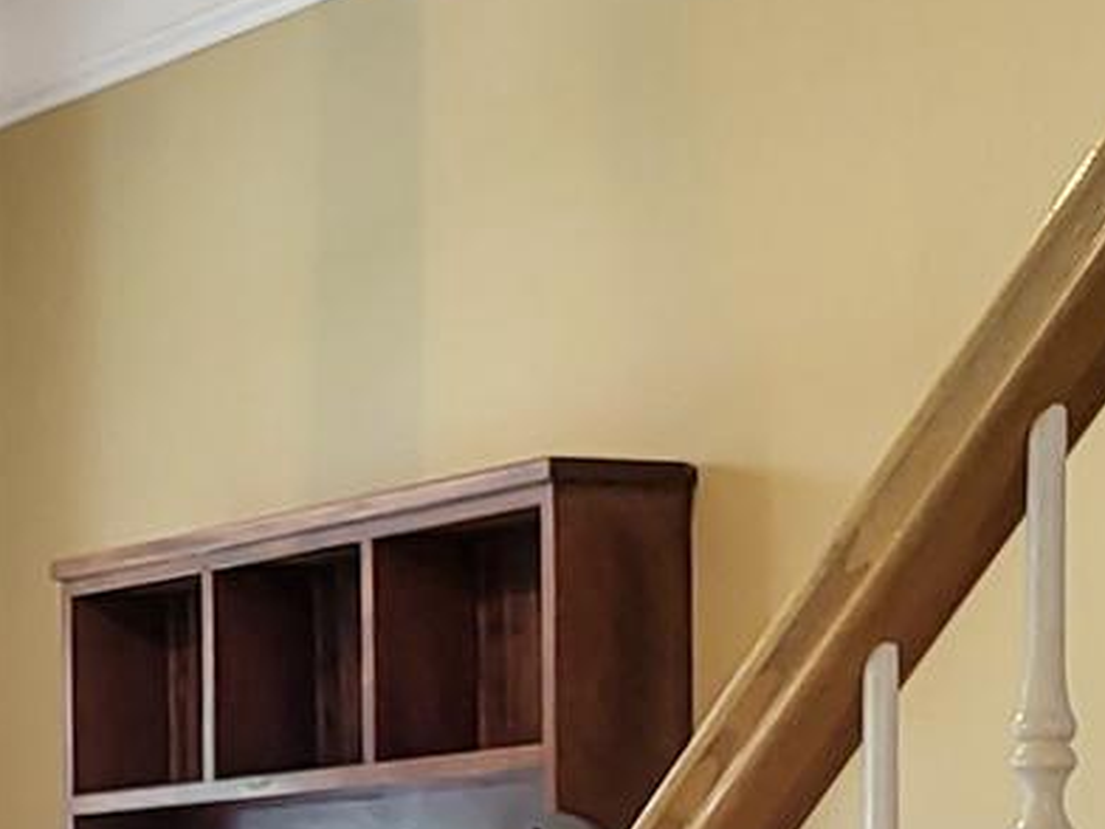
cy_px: 1582
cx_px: -530
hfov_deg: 13.7
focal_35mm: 136
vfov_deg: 10.2
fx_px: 4341
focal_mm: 5.4
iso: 160
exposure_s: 1/120
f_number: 1.8
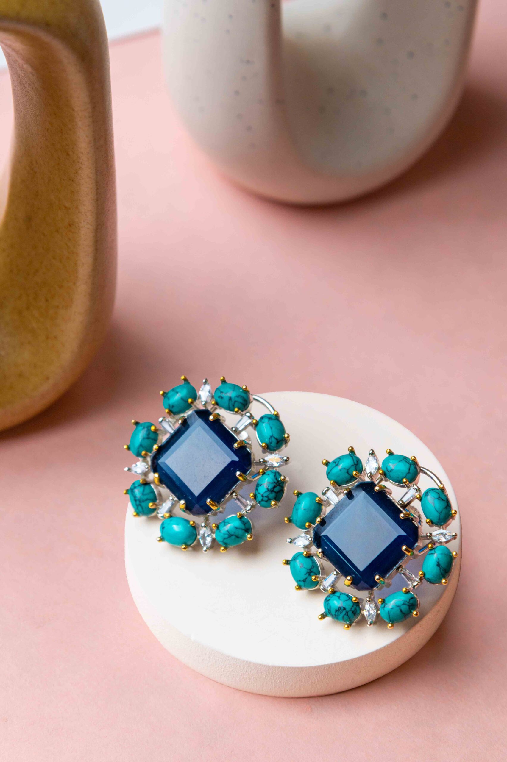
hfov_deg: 11.4
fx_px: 2539
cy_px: 381
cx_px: 254
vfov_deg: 17.1
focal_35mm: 120
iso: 400
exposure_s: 1/160
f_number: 6.3
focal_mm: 120
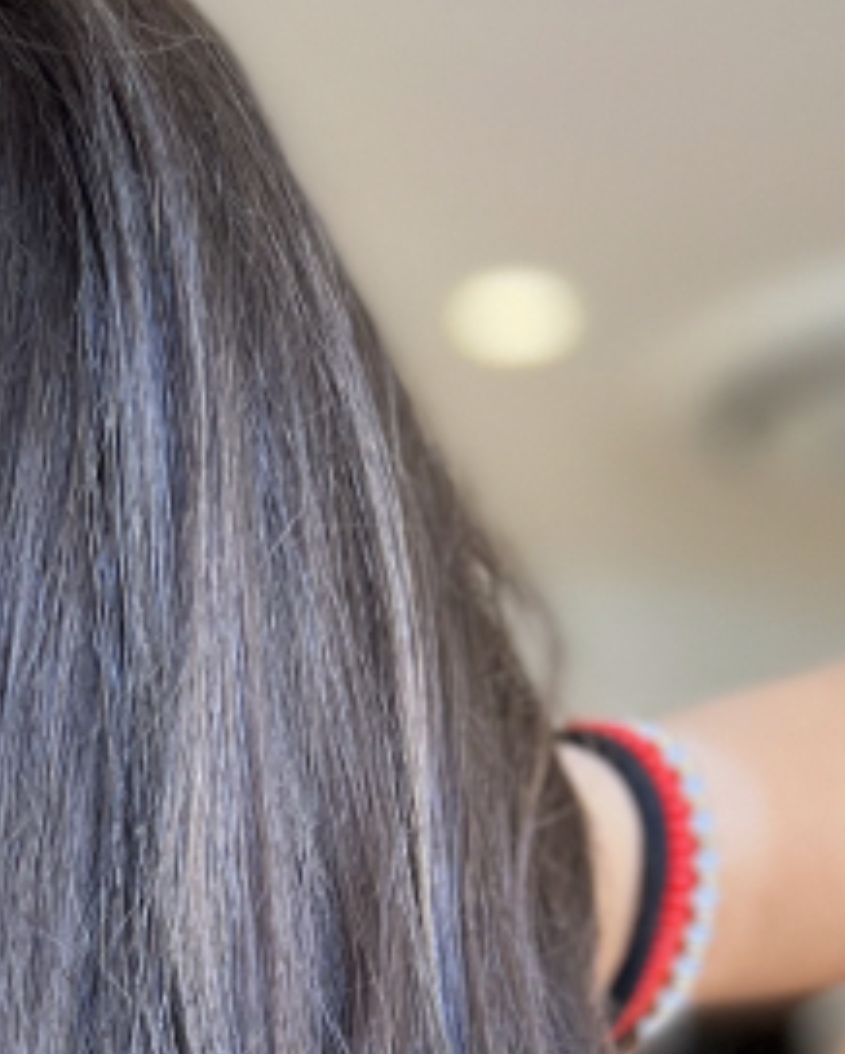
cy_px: 1474
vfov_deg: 19.7
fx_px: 2717
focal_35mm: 87
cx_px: -345
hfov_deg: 16.4
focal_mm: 5.7
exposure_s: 1/101
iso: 125
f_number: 1.5
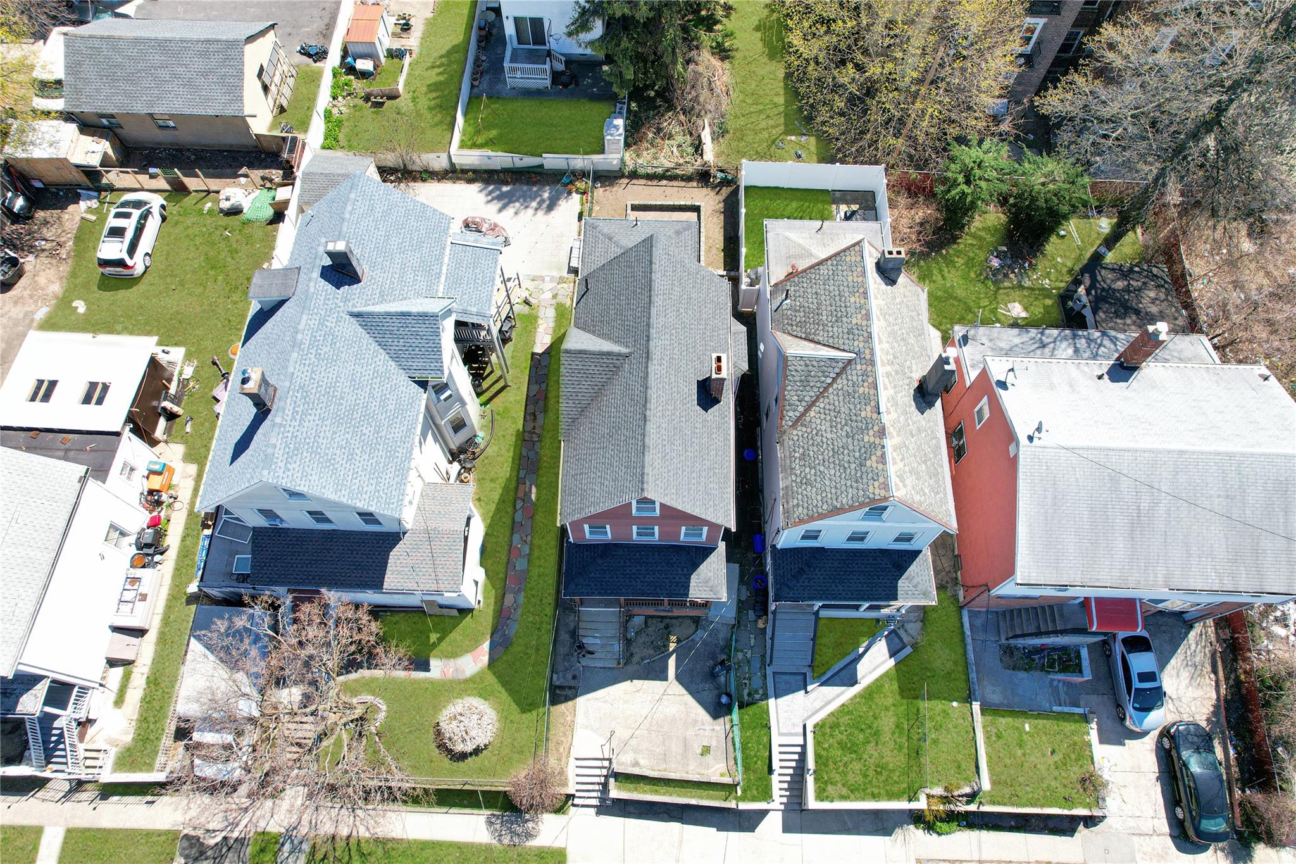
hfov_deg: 78.6
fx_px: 792
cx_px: 648
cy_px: 432
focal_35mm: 22
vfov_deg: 57.2
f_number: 2.8
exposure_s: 1/1000
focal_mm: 8.38
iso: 200
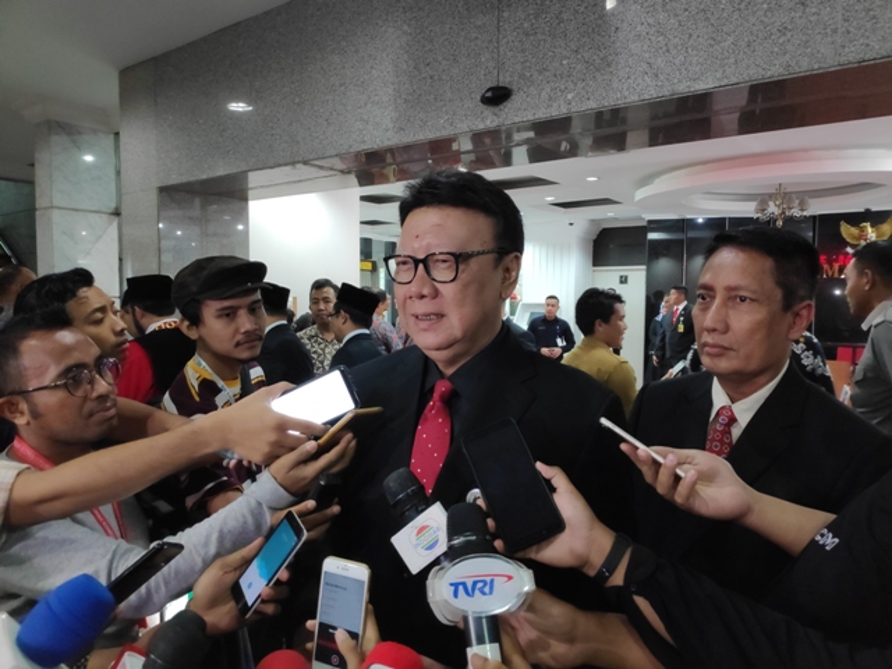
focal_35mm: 20
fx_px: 515
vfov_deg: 66.0
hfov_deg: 81.7
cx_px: 446
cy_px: 334
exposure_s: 1/50
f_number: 1.9
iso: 948
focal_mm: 3.94
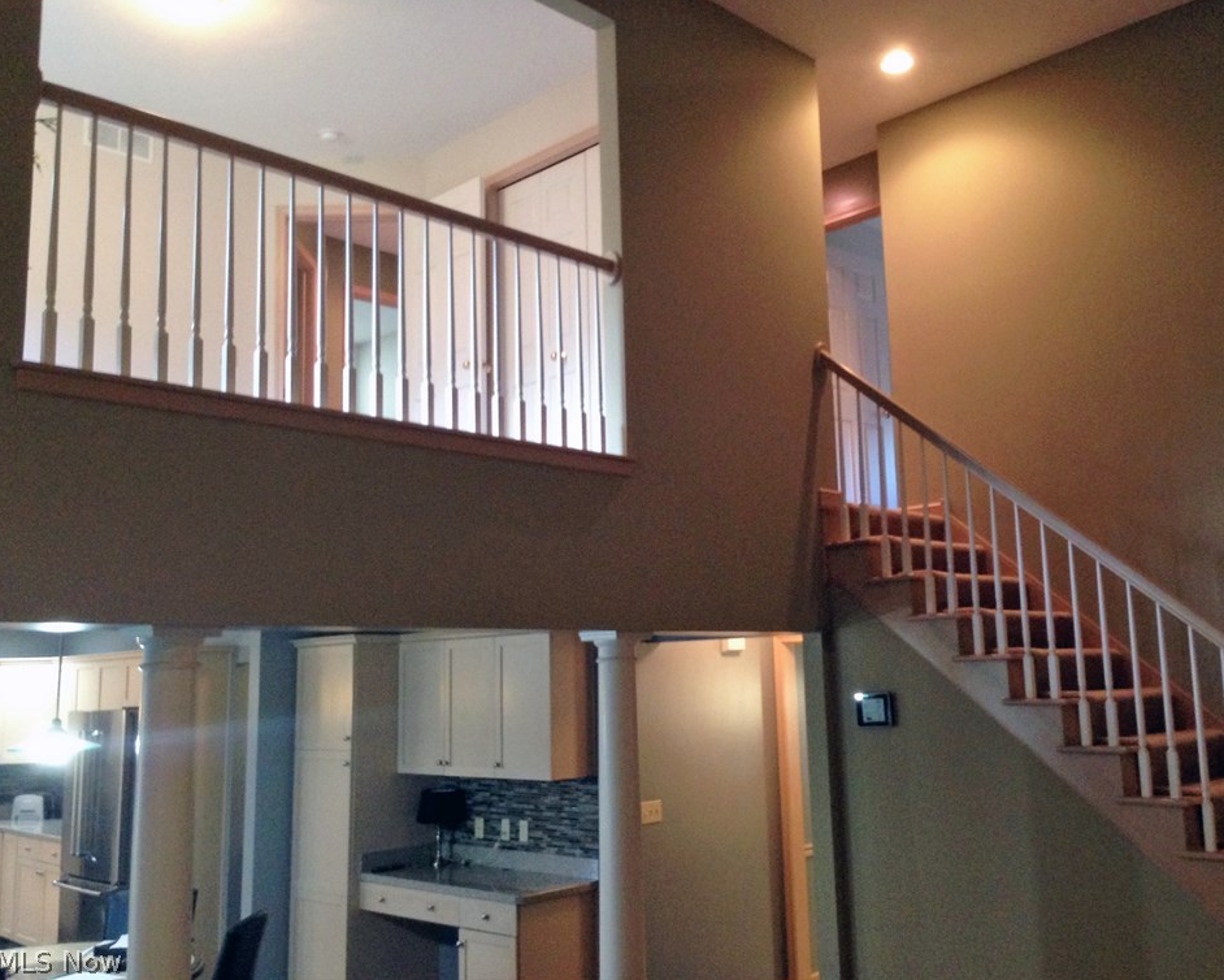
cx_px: 652
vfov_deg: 42.2
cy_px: 484
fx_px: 1268
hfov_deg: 51.5
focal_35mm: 35
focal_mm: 4.12
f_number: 2.4
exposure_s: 1/20
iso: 320
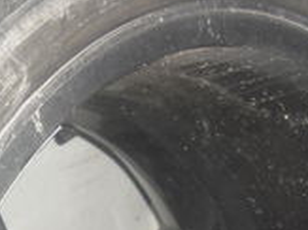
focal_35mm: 149
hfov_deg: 13.0
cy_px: 332
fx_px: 1325
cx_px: -32
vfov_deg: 9.7
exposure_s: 1/60
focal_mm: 6.2
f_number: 2.8
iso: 100
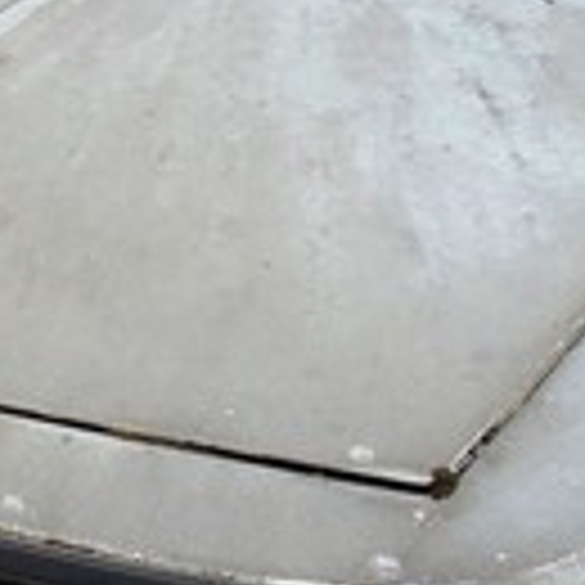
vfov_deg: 15.8
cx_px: -432
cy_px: 171
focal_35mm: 110
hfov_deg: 14.2
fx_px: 2103
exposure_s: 1/400
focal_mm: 10.4
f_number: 5.6
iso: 125
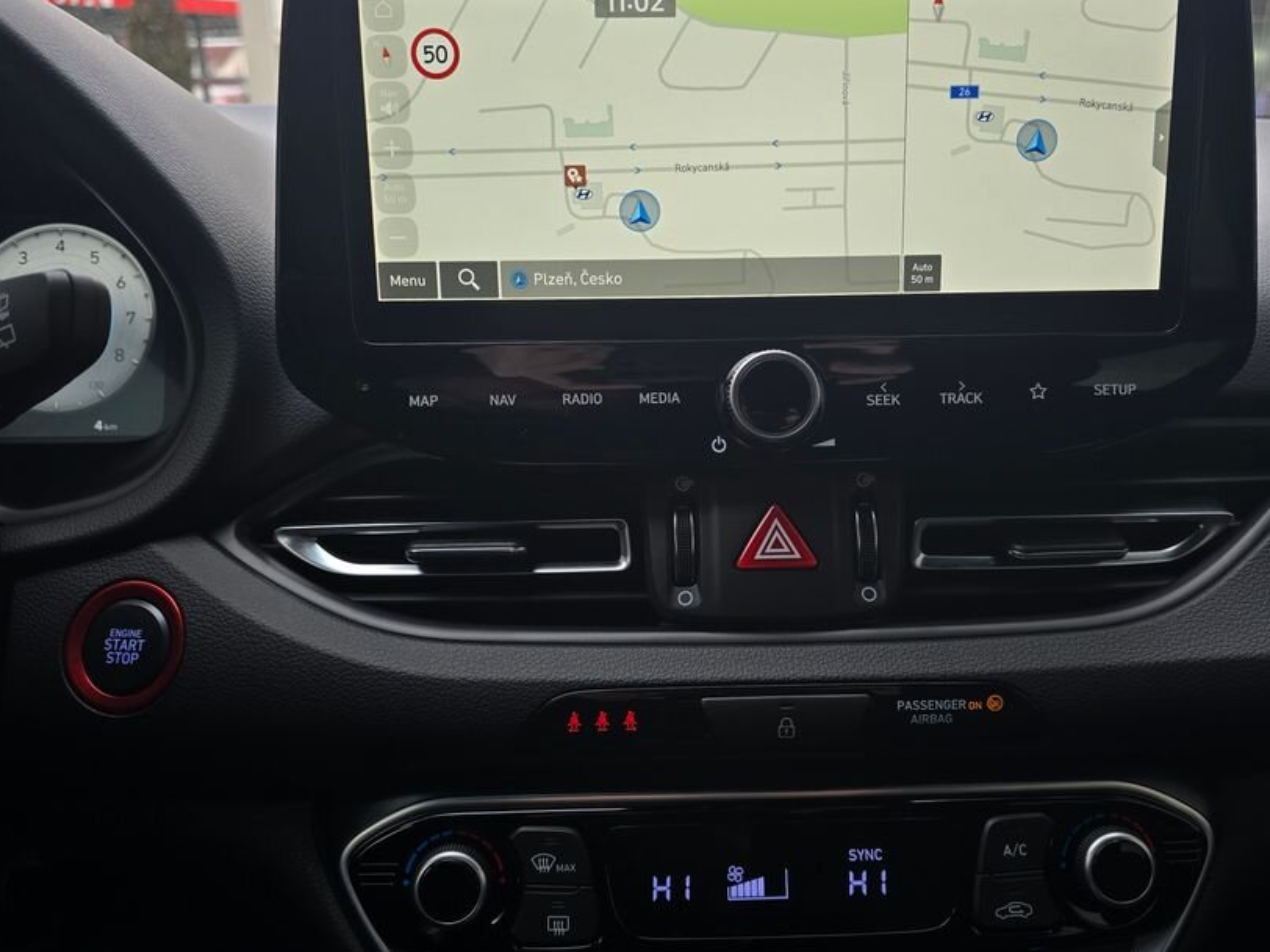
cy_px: 474
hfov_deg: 61.6
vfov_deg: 48.2
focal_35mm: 29
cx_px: 677
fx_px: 1064
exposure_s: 1/50
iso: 12
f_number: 1.7
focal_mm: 6.3
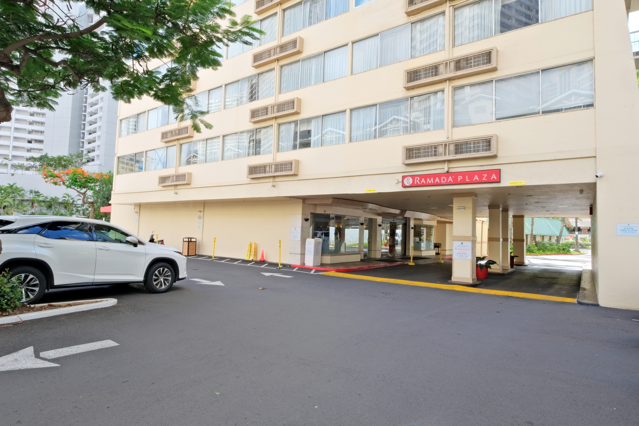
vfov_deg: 64.6
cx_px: 320
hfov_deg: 86.9
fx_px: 337
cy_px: 213
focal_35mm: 19
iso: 250
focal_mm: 12.6
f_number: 22
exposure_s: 1/25
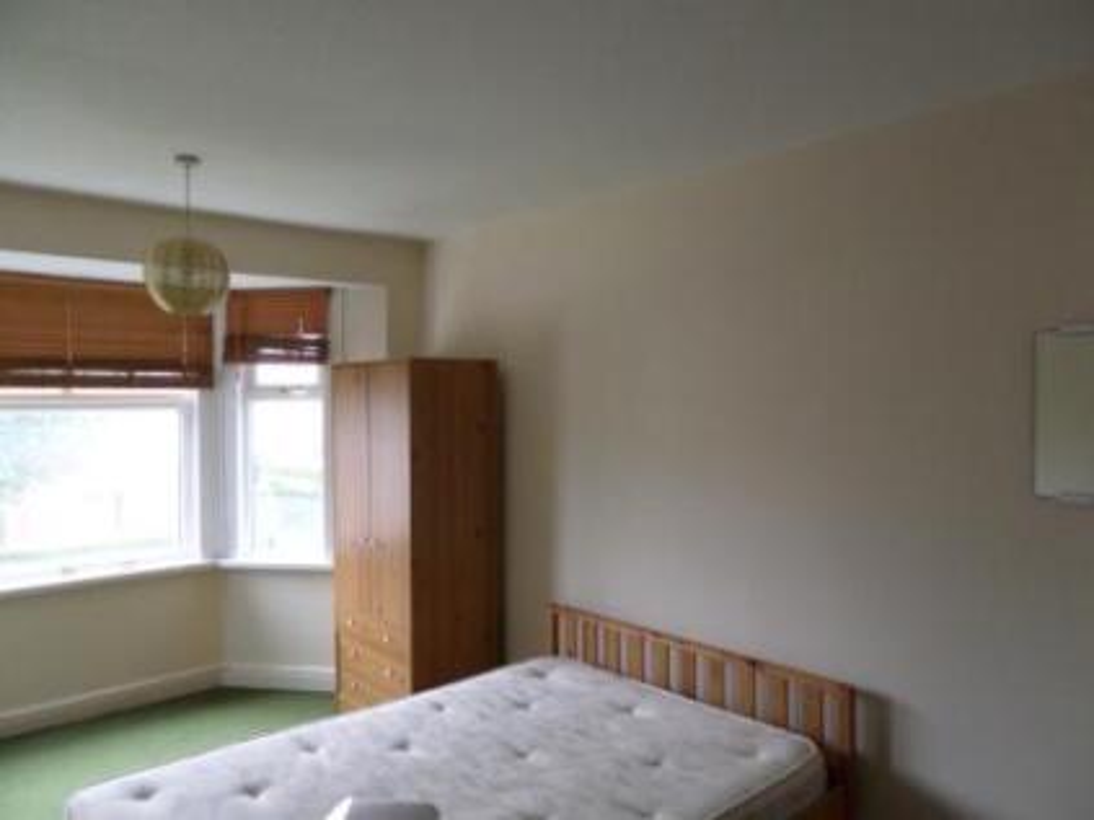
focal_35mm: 24
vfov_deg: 56.8
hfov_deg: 71.6
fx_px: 758
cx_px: 547
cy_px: 410
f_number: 3.1
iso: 200
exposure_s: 1/20
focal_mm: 4.3
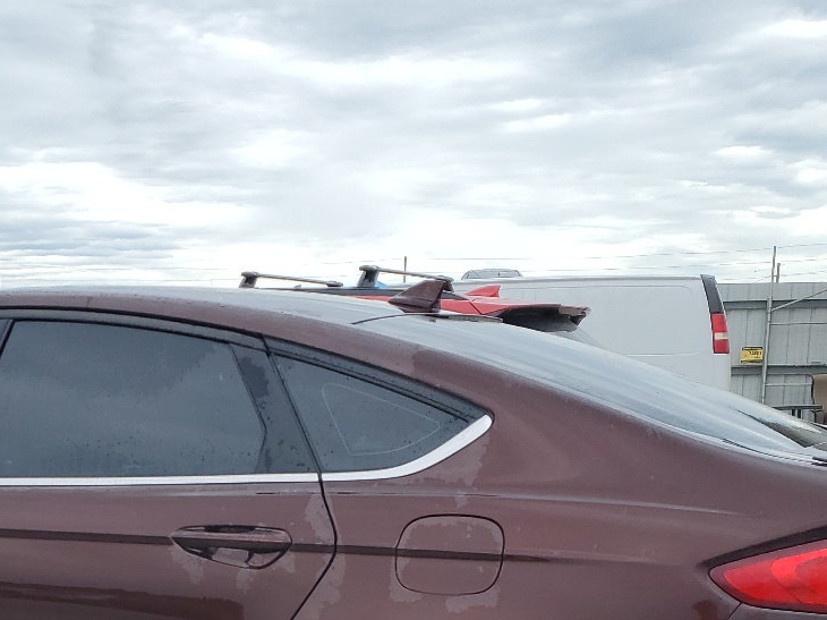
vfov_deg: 24.1
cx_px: 174
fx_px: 1361
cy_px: 673
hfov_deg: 32.9
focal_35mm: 57
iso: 50
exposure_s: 1/1429
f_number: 1.5
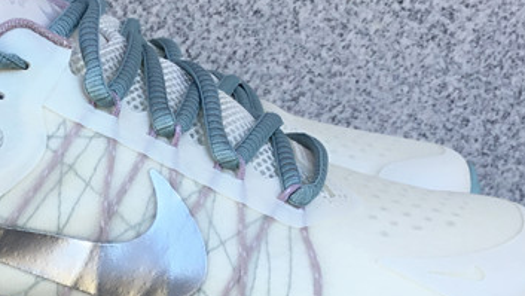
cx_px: 109
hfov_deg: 24.3
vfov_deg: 13.7
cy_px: 353
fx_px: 1198
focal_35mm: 86
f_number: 2.4
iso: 25
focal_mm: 3.3
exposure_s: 1/159
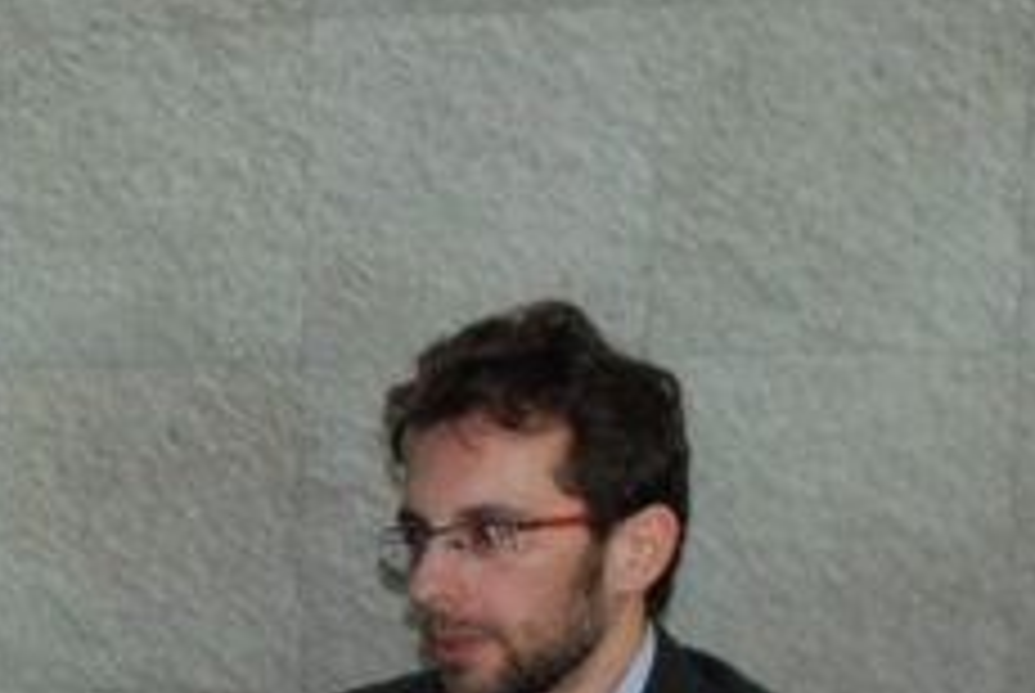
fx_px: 5700
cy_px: 968
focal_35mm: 198
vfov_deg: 6.9
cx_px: -670
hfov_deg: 9.9
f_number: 5
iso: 1000
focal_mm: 38
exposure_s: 1/60
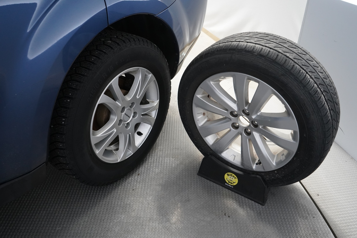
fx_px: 288
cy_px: 119
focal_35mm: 29
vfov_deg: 45.0
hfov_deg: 63.7
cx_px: 178
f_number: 5.6
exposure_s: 1/60
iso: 4000
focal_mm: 29
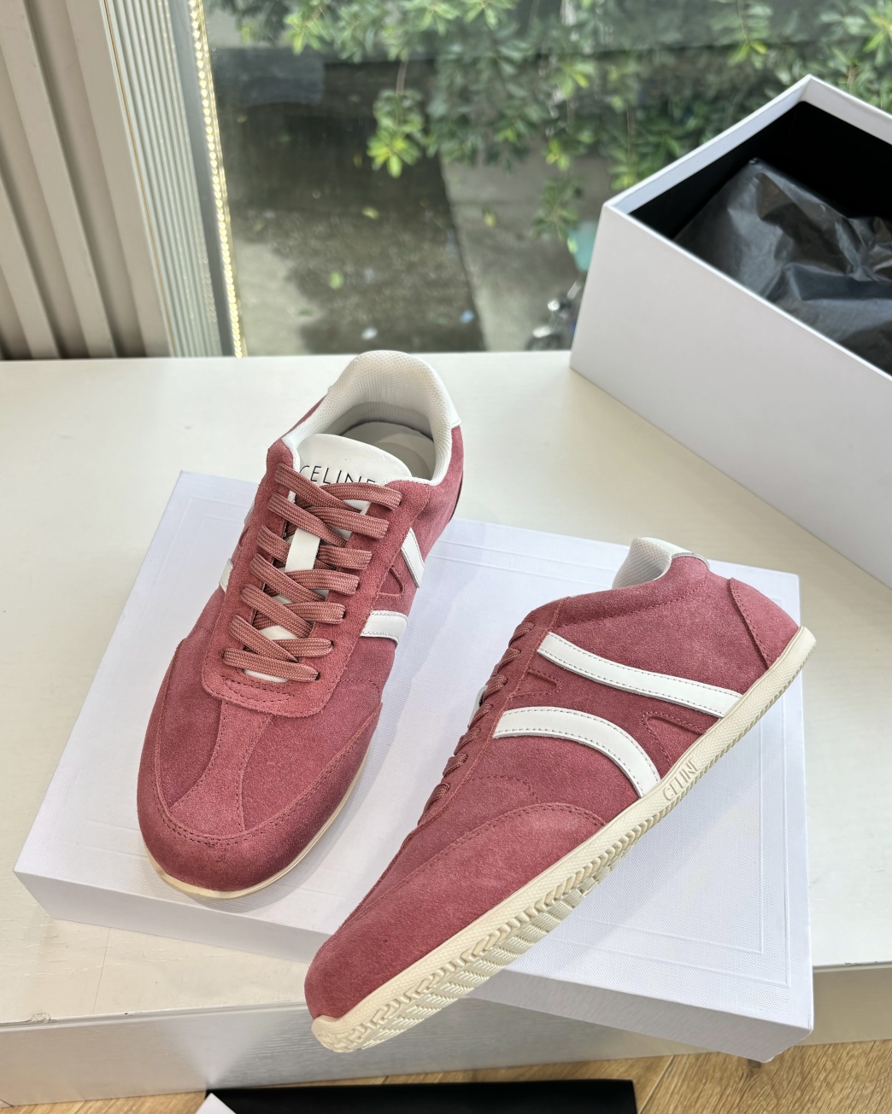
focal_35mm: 28
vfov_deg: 62.2
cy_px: 590
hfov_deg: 51.5
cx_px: 438
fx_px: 924
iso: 40
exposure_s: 1/219
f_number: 1.6
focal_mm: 5.96
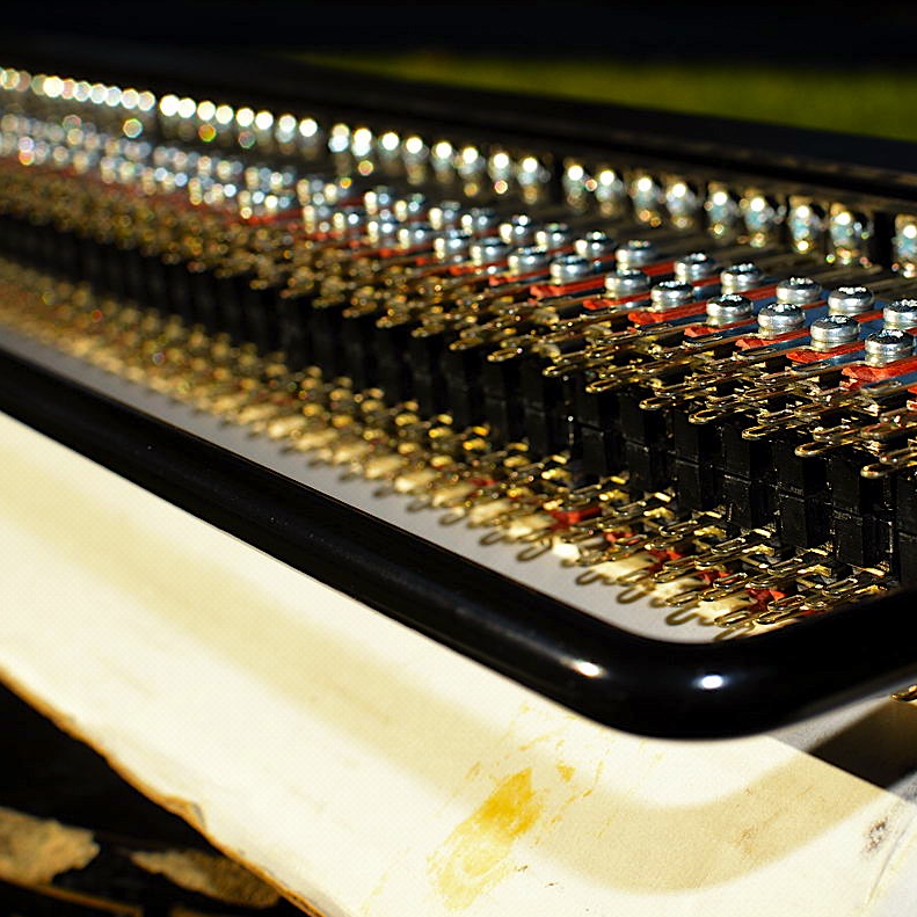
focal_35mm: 68
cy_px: 460
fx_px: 2027
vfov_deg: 25.5
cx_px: 546
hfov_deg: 25.4
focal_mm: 35
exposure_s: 1/200
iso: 100
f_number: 9
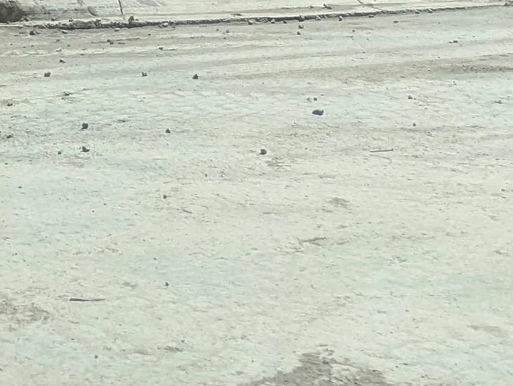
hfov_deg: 23.6
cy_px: -372
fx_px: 1157
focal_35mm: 78
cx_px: -40
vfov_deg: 15.4
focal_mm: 2.35
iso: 56
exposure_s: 1/1475
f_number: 2.2
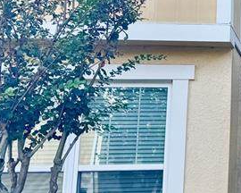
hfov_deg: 17.1
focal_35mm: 89
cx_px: 452
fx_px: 635
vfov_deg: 17.3
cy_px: 81
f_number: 1.78
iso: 80
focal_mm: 6.76
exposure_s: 1/888
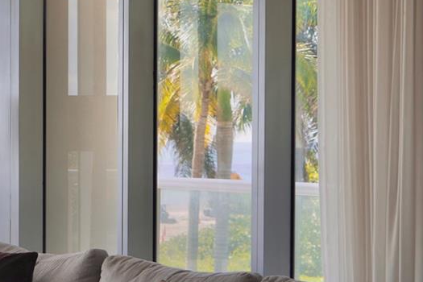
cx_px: -118
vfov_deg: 10.5
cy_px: 177
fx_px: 1539
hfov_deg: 15.0
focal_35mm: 131
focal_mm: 43
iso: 100
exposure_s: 1/200
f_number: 4.5
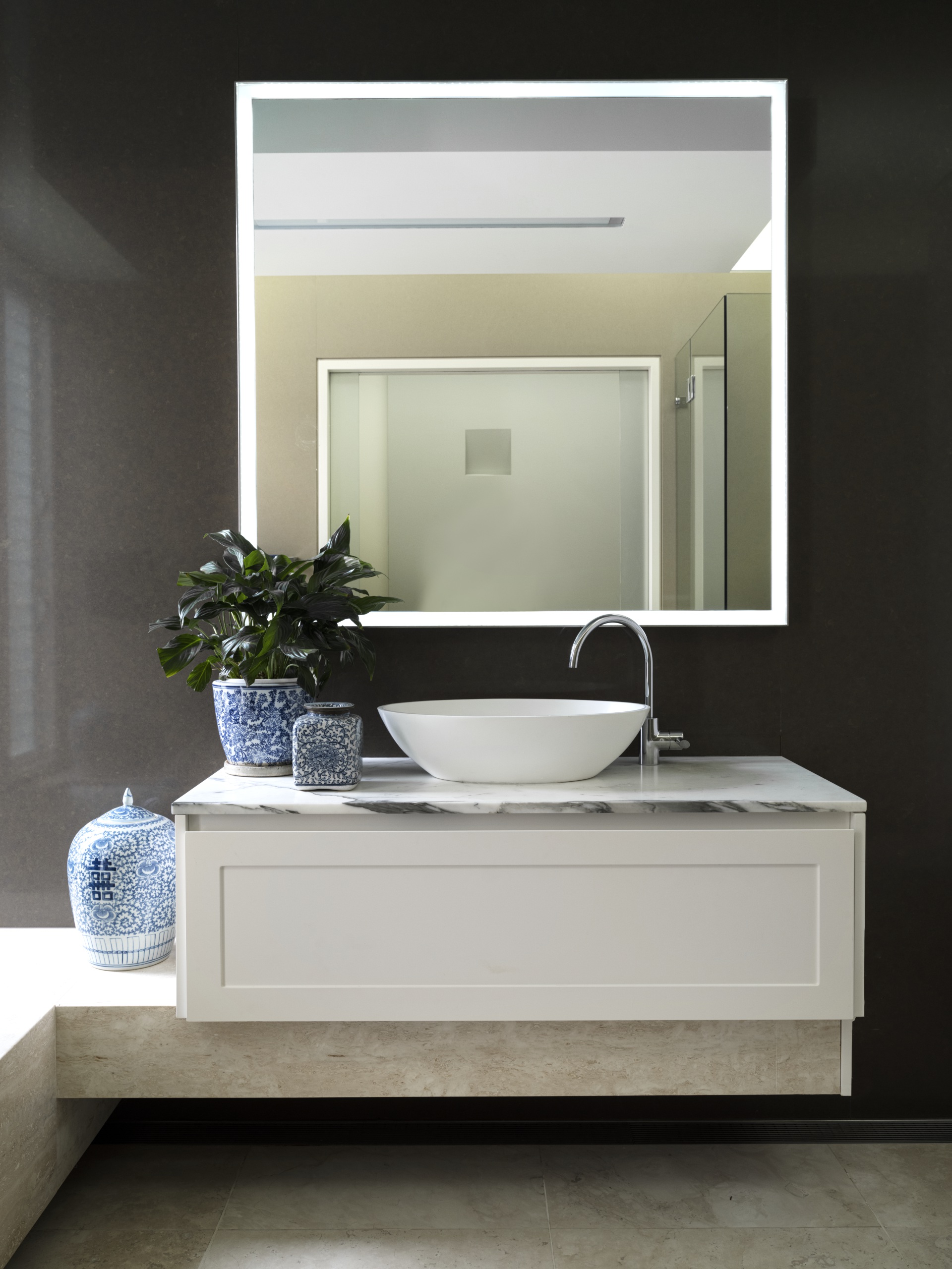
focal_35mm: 28
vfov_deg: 63.4
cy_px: 634
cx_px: 476
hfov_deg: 49.7
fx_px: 1027
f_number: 11
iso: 800
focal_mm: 35.6
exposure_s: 1/6
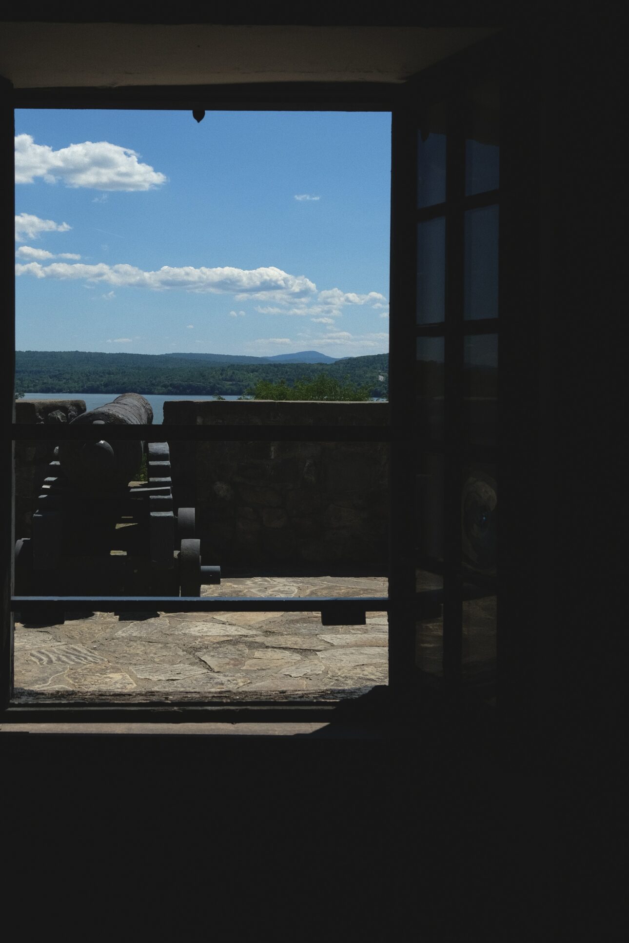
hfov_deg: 29.7
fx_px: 1179
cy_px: 398
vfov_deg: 43.5
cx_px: 213
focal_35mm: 45
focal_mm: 22.7
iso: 200
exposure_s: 1/750
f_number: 8
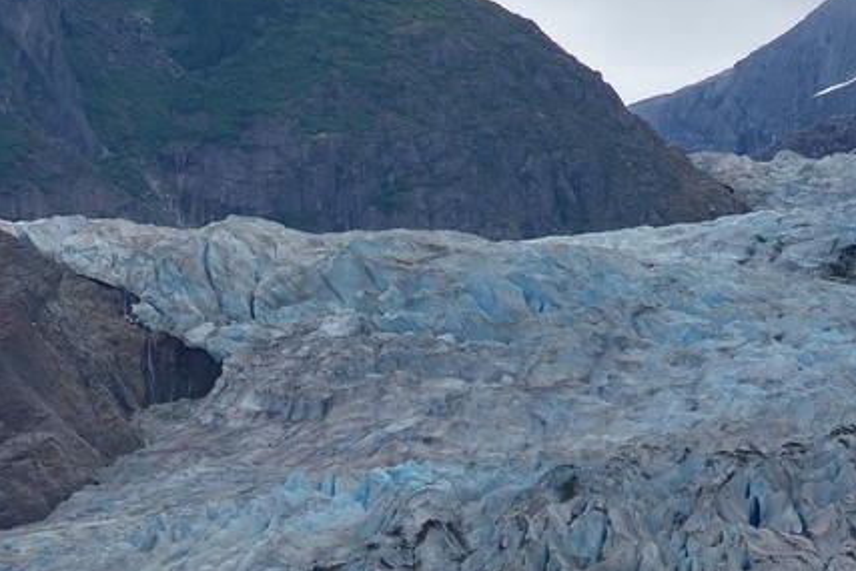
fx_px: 7849
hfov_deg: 6.2
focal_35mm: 330
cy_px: 537
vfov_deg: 4.2
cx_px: 413
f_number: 9
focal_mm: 110
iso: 100
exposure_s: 1/250
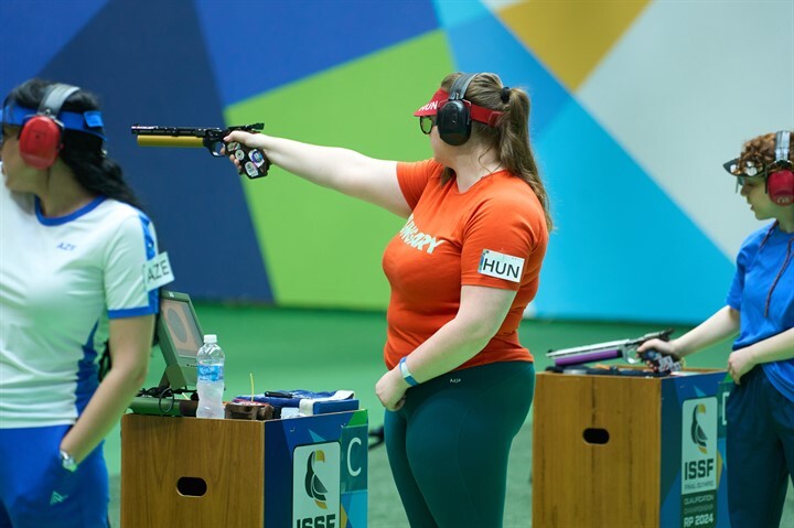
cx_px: 397
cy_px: 264
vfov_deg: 6.9
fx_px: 4408
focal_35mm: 200
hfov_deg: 10.3
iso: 2500
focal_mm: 200
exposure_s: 1/160
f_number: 4
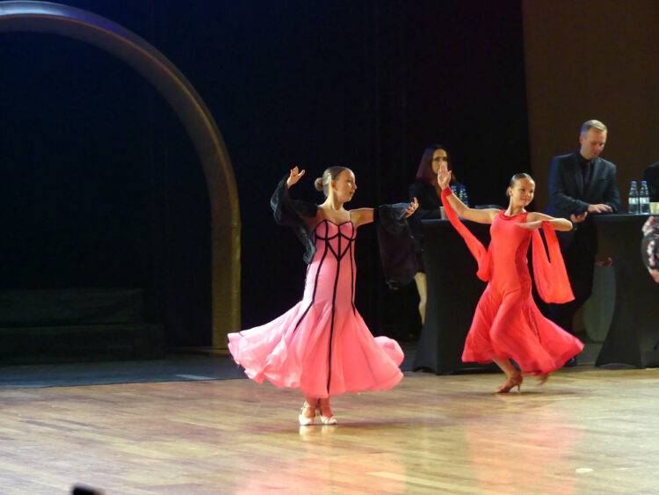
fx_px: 3542
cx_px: 330
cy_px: 248
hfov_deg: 10.6
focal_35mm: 186
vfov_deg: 8.0
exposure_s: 1/80
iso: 640
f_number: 2.8
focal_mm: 33.5
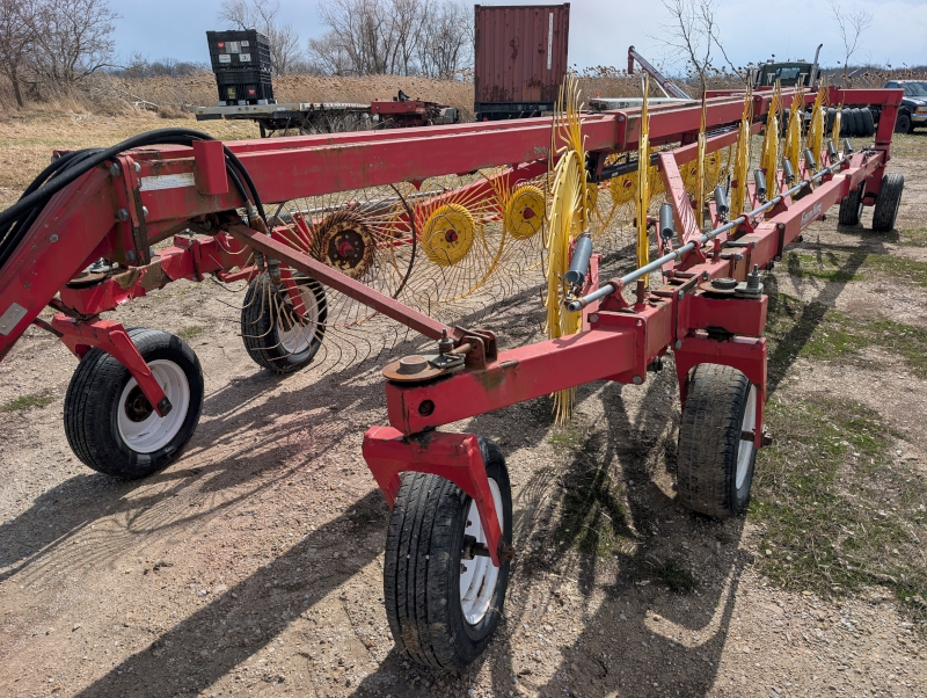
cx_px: 464
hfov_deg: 71.5
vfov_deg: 56.9
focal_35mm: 24
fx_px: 643
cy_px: 349
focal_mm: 6.9
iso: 19
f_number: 1.68
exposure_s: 1/1672
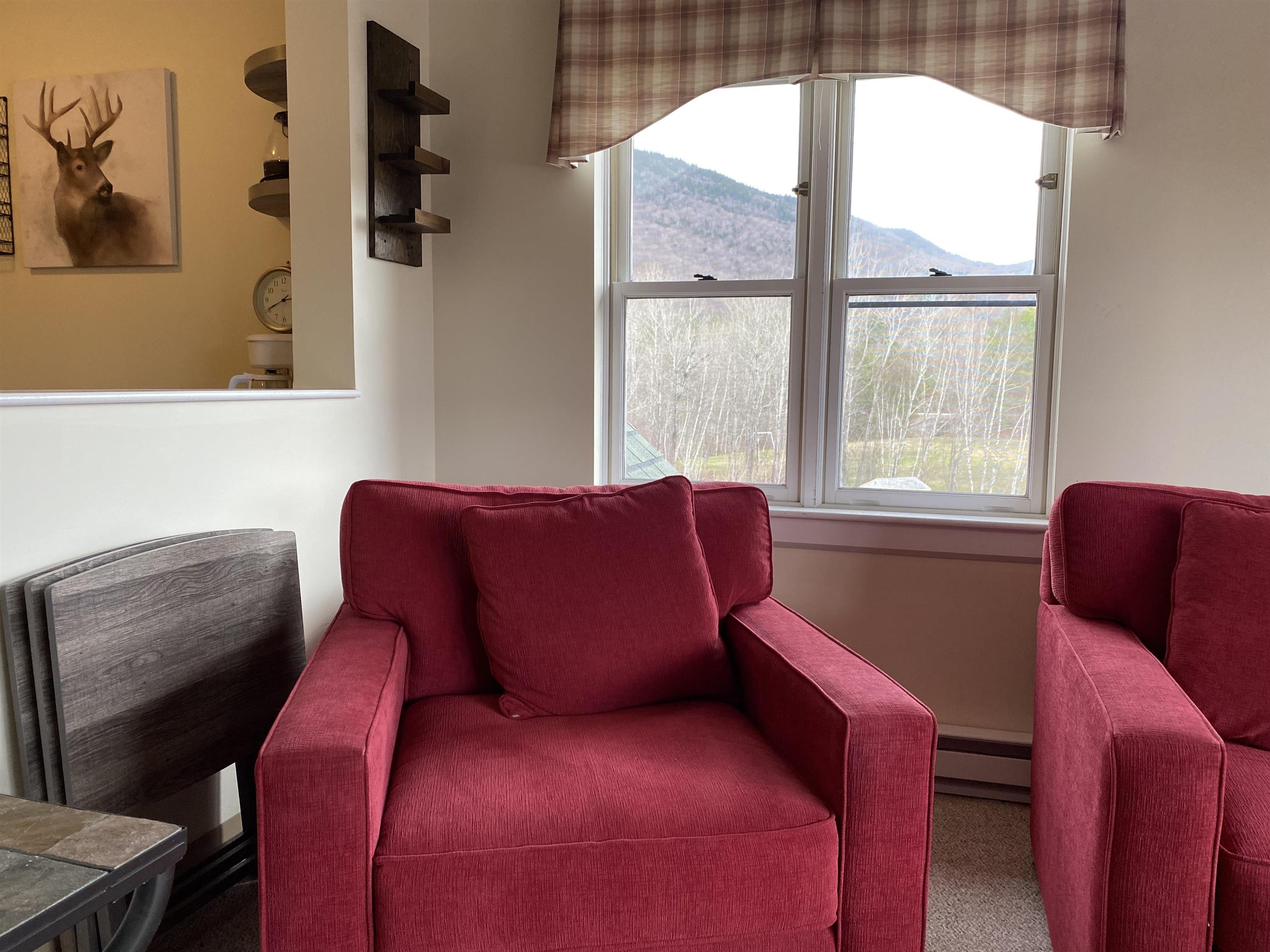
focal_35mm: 26
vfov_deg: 53.1
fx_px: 954
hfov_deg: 67.3
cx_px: 635
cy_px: 476
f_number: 1.8
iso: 100
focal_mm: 4.25
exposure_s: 1/121
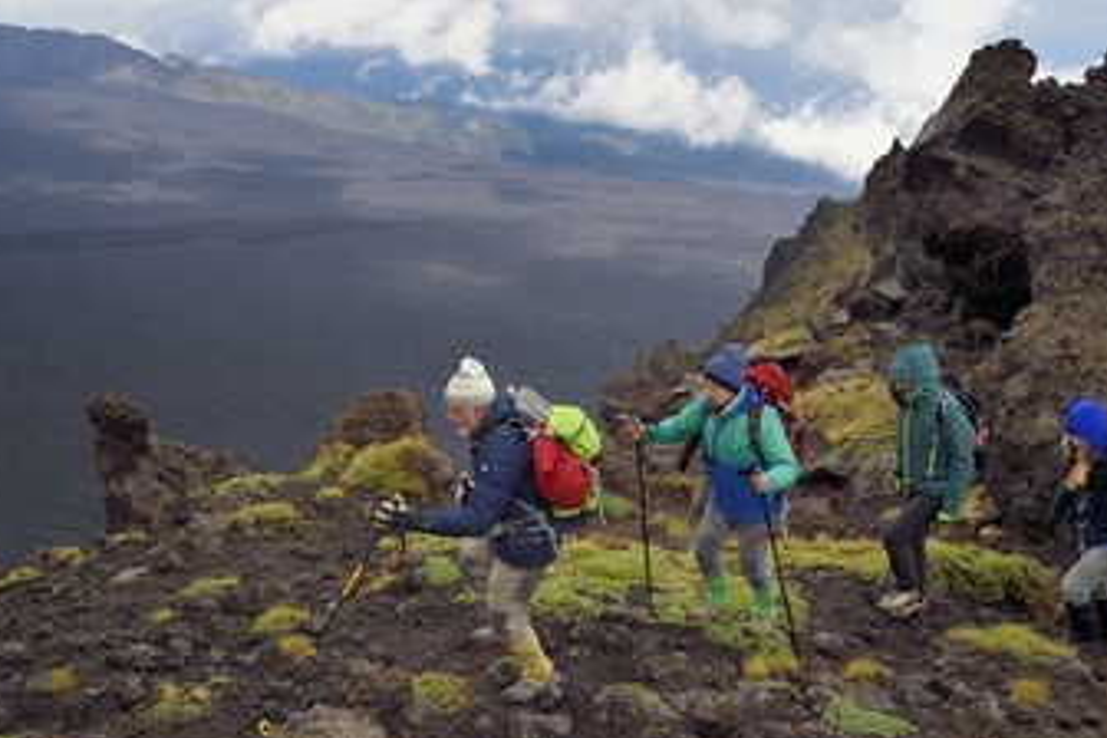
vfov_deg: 43.6
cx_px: 534
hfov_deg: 61.9
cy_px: 405
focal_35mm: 30
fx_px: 922
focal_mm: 24
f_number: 10
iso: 200
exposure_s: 1/250
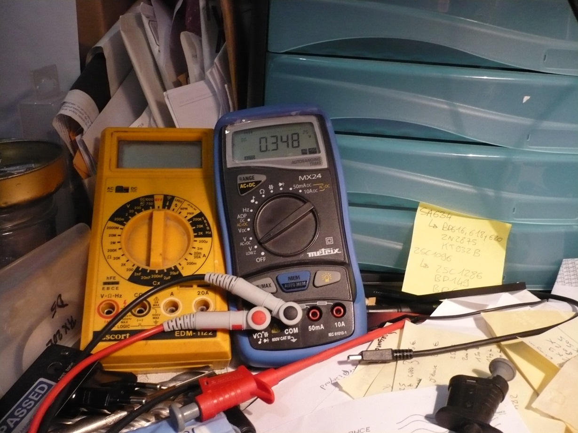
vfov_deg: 40.7
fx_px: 584
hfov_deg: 52.6
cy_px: 216
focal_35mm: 35
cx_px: 289
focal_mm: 5.8
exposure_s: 1/30
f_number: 2.8
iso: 400
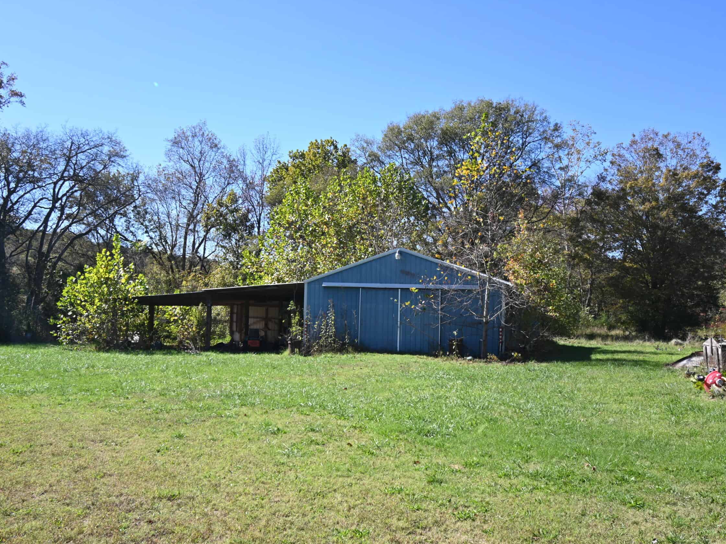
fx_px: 692
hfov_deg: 55.3
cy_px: 275
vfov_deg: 42.9
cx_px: 337
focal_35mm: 33
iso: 100
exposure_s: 1/320
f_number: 6.3
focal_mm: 20
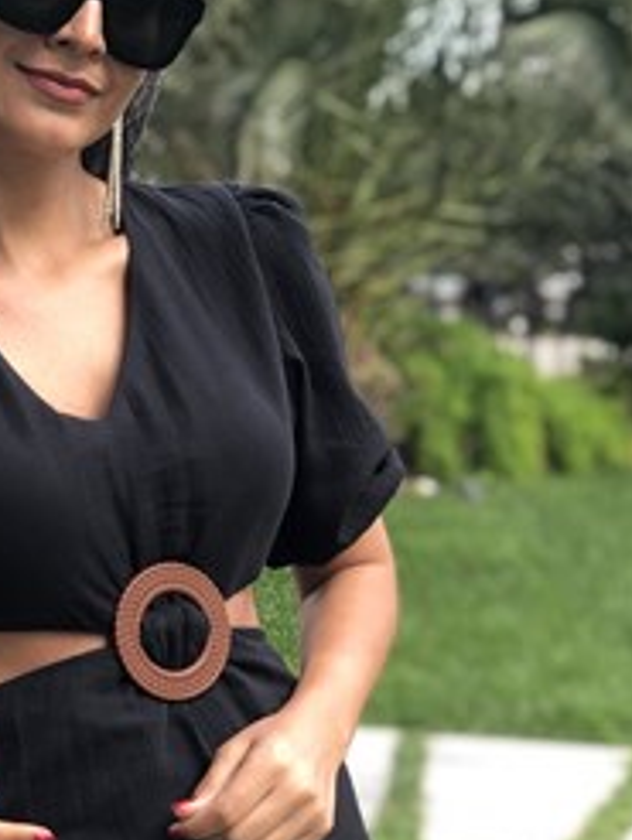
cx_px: 51
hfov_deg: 13.7
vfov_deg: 18.4
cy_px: 461
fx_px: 2600
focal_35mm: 107
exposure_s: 1/60
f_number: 2.4
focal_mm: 6
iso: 16
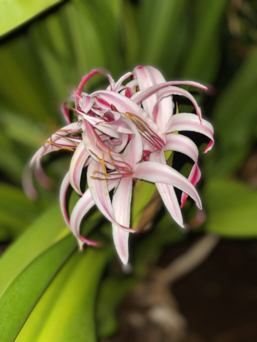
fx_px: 515
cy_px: 171
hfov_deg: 28.0
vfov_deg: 36.8
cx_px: 128
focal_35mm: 52
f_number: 2
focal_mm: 6
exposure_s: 1/34
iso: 80
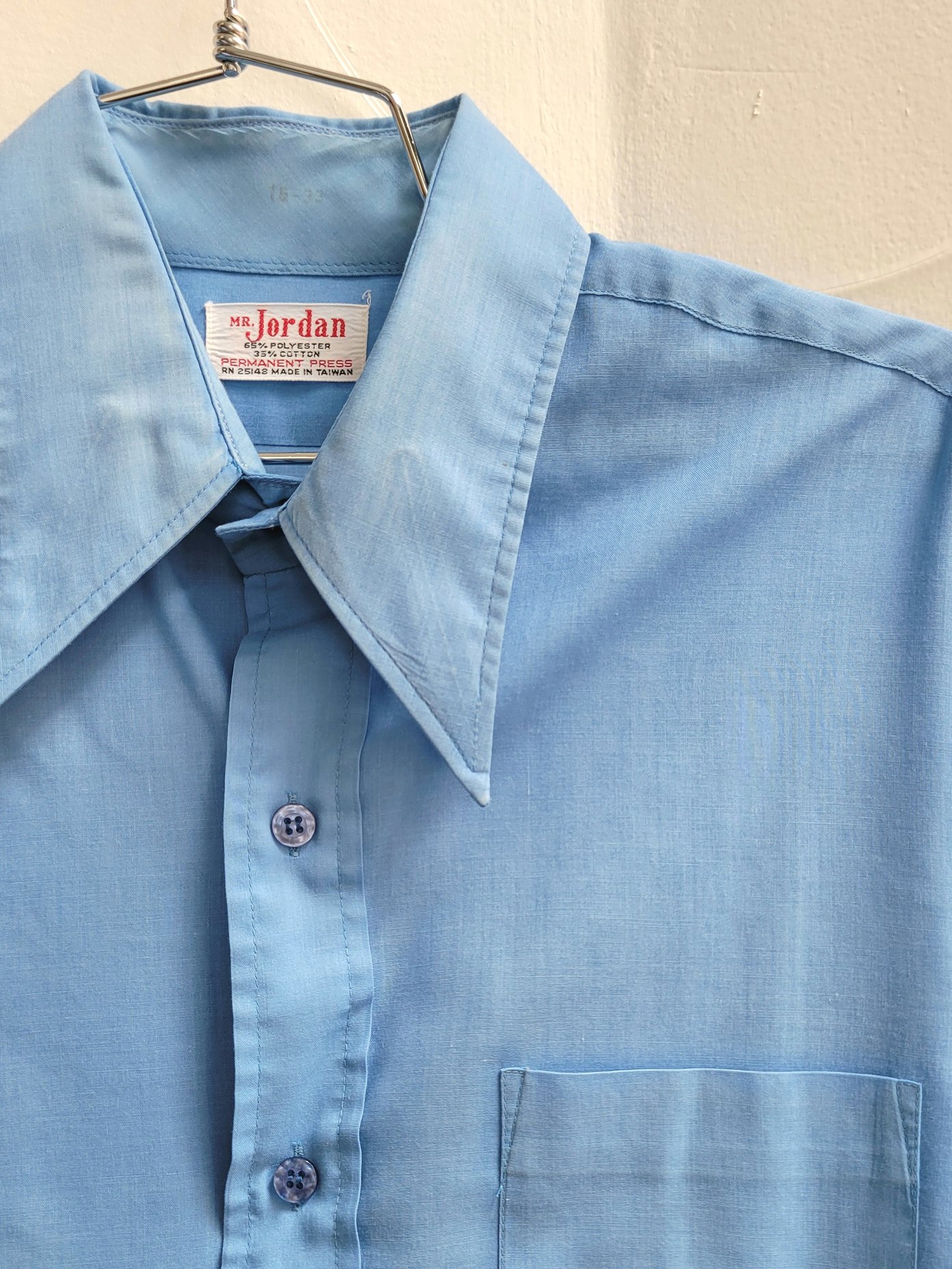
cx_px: 493
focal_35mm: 36
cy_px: 794
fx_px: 1320
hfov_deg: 39.7
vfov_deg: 50.8
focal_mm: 5.4
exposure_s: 1/120
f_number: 1.8
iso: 64
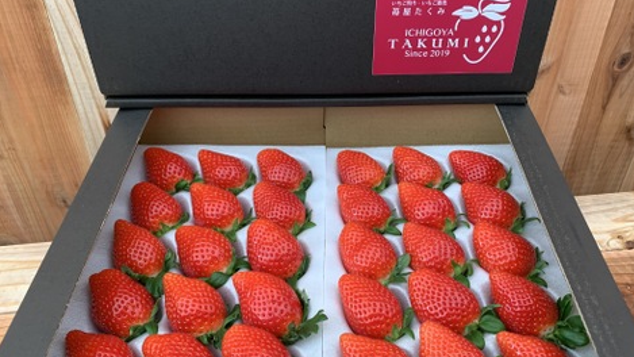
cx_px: 322
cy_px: 191
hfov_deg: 66.1
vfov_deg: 40.2
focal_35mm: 29
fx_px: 488
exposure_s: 1/60
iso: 160
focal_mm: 4.25
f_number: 1.8
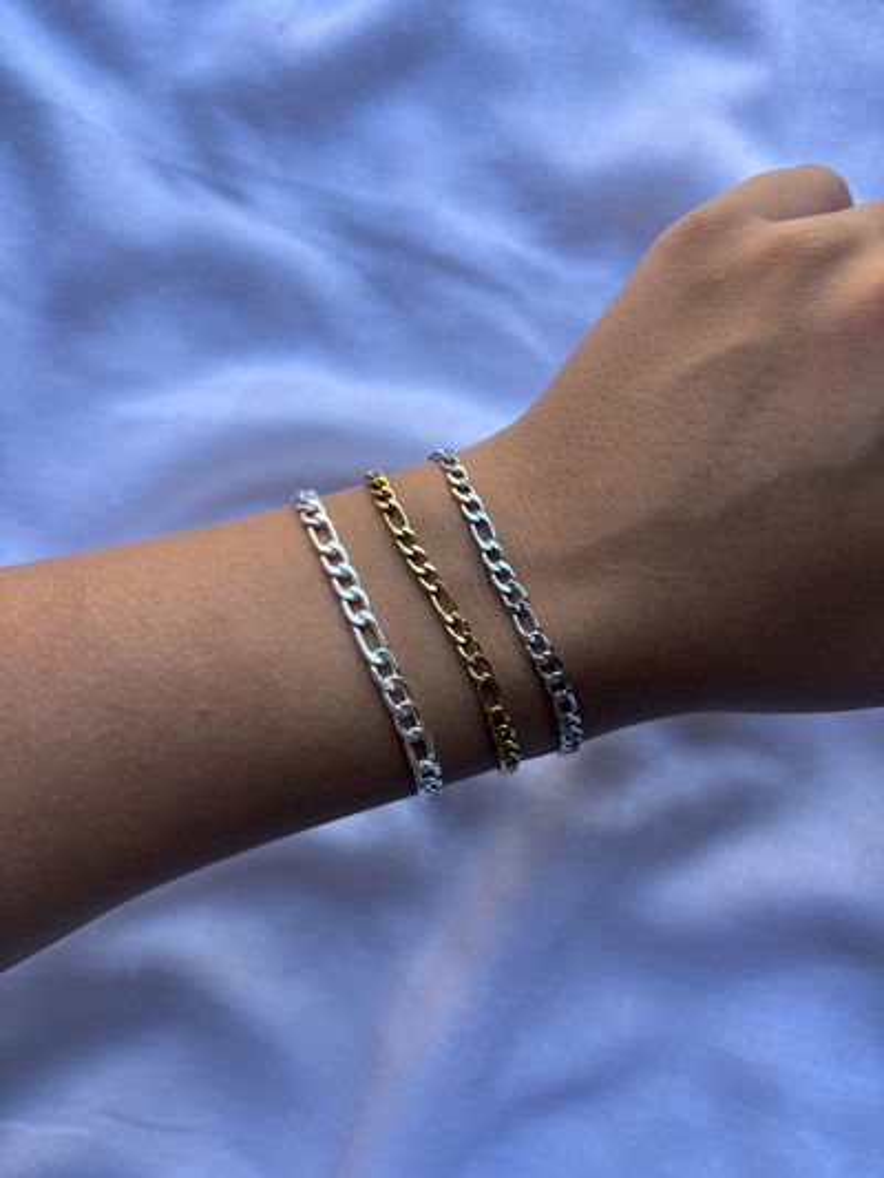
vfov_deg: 67.3
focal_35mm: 26
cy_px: 589
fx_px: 885
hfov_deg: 53.1
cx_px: 442
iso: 32
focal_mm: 5.96
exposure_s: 1/164
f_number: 1.6
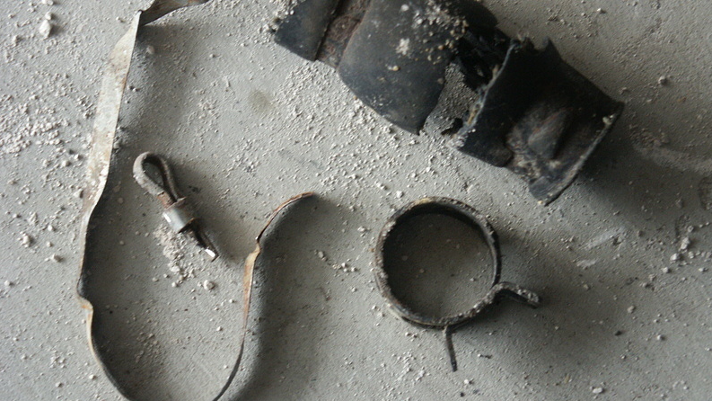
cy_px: 176
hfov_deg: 14.8
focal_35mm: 145
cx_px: 358
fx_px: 2737
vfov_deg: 8.4
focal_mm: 33.36
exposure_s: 1/30
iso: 100
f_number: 3.5
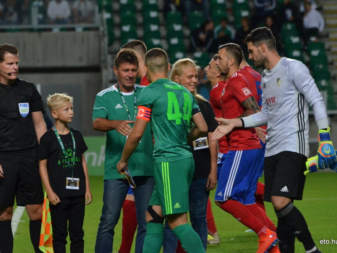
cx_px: 157
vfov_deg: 4.1
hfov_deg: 5.5
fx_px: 3505
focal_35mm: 360
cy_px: 126
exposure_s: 1/500
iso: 1600
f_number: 5.3
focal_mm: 220
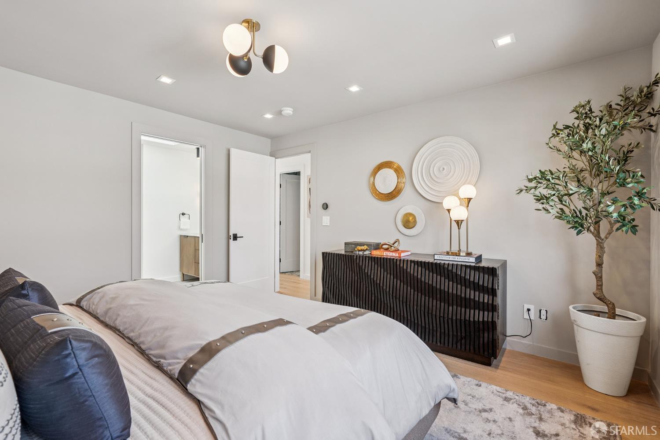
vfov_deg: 73.7
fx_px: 293
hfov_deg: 96.7
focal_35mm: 16
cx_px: 330
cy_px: 220
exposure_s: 1/80
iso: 640
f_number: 8
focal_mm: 16
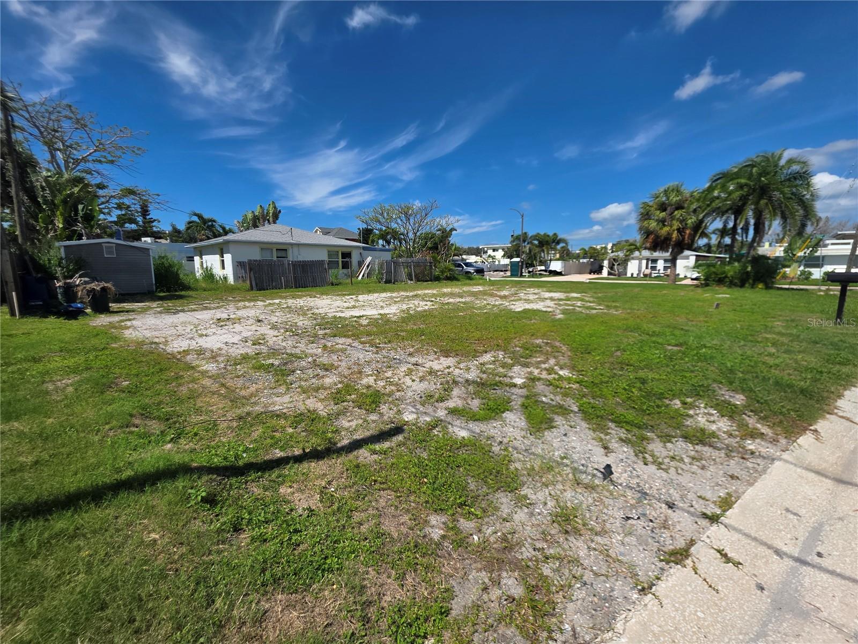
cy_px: 322
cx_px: 429
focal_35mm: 13
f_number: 1.9
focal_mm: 2.2
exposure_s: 1/3418
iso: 40
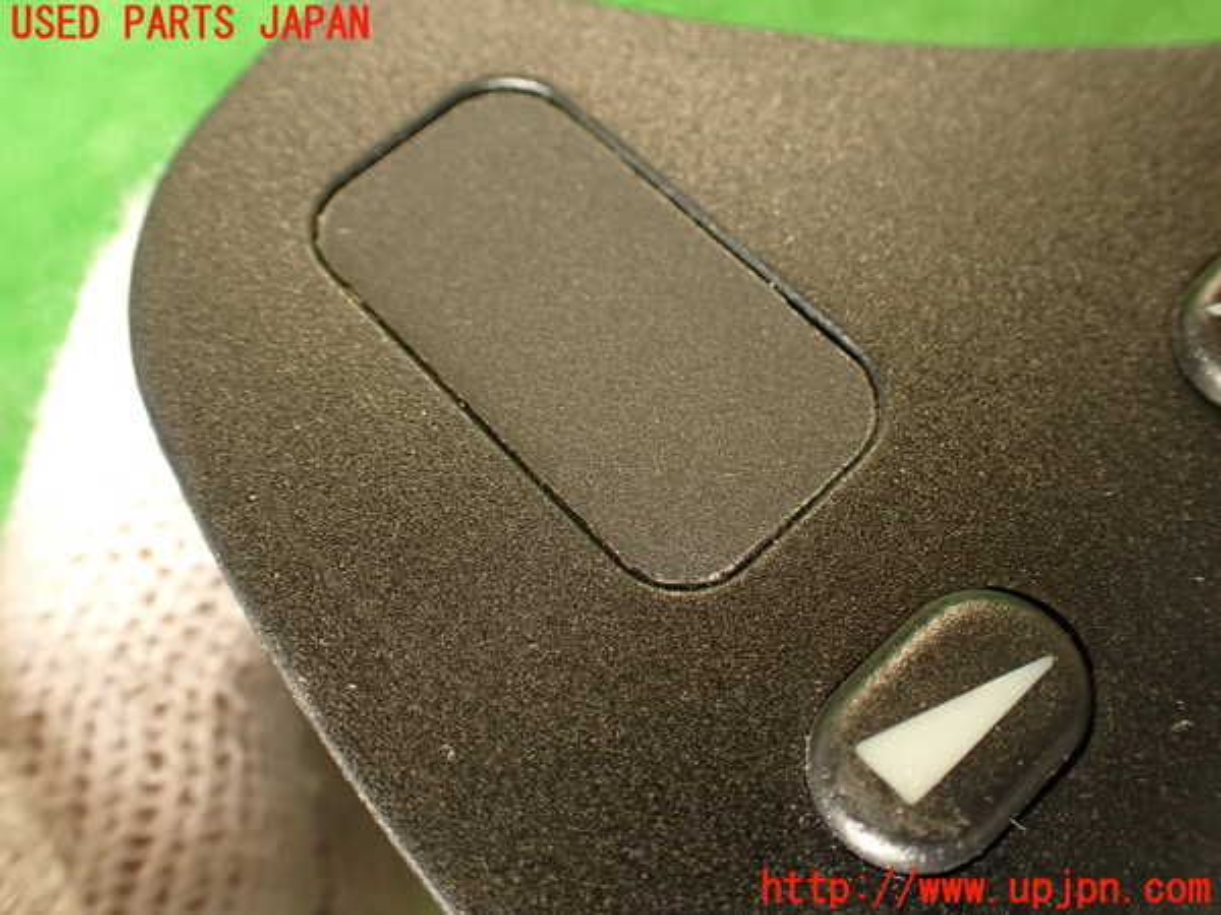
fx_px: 1129
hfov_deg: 56.8
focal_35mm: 32
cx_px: 610
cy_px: 458
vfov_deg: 44.2
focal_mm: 5.79
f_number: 2.4
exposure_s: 1/30
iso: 200
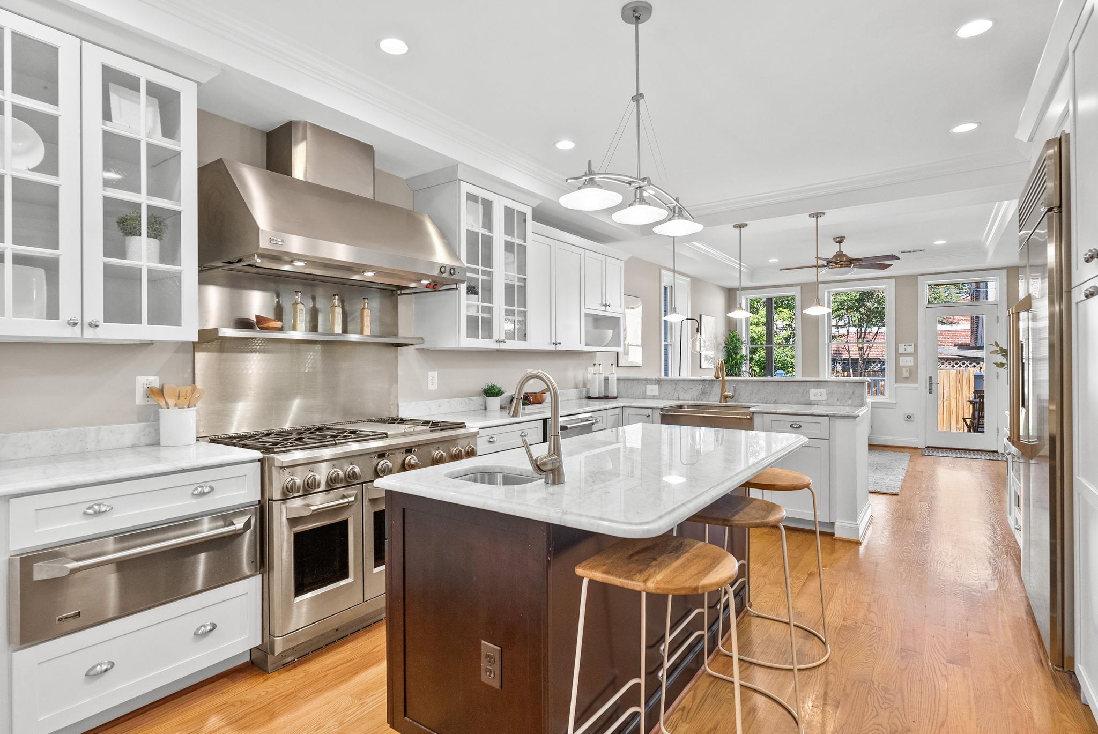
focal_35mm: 18
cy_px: 367
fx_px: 549
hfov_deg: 90.0
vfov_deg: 67.5
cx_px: 549
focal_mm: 18
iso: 800
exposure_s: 1/25
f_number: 6.3
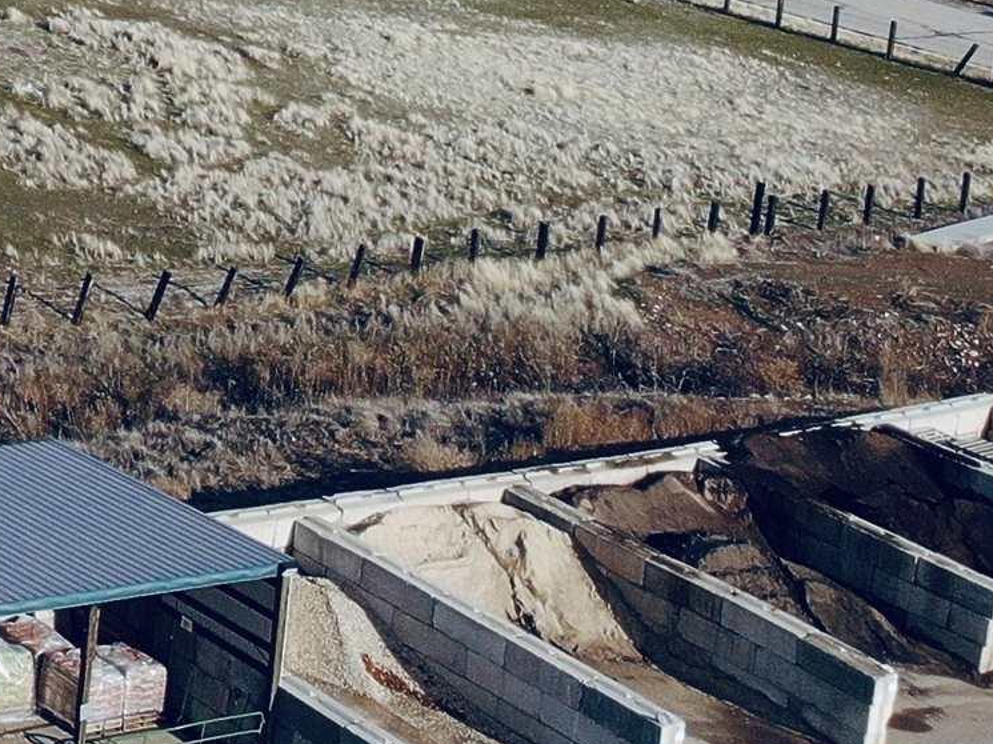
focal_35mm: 99
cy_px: -628
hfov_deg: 16.1
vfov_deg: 13.3
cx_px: -893
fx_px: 2839
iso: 100
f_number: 2.8
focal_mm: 4.5
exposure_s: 1/1205
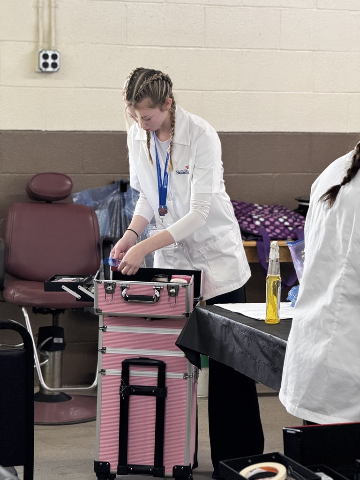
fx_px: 1664
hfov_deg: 12.3
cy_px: 240
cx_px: 180
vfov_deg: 16.4
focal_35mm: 120
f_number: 2.8
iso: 250
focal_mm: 15.66
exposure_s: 1/120
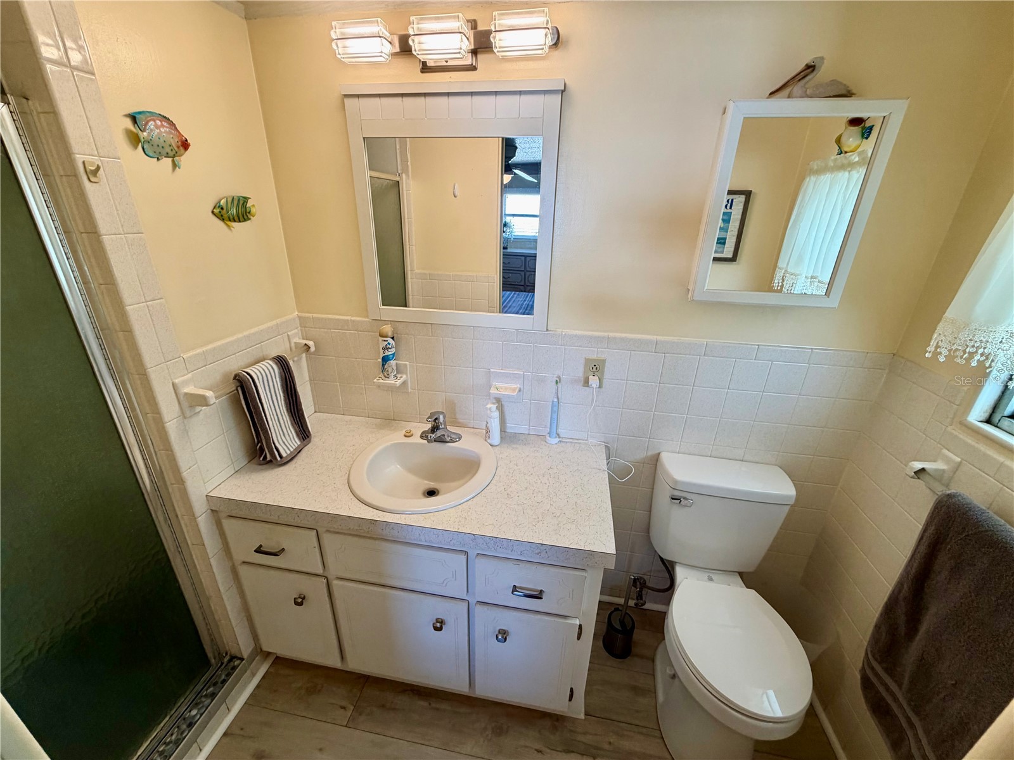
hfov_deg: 102.1
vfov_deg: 85.7
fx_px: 410
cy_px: 380
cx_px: 507
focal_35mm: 14
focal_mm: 2.22
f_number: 2.2
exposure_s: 1/120
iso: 125
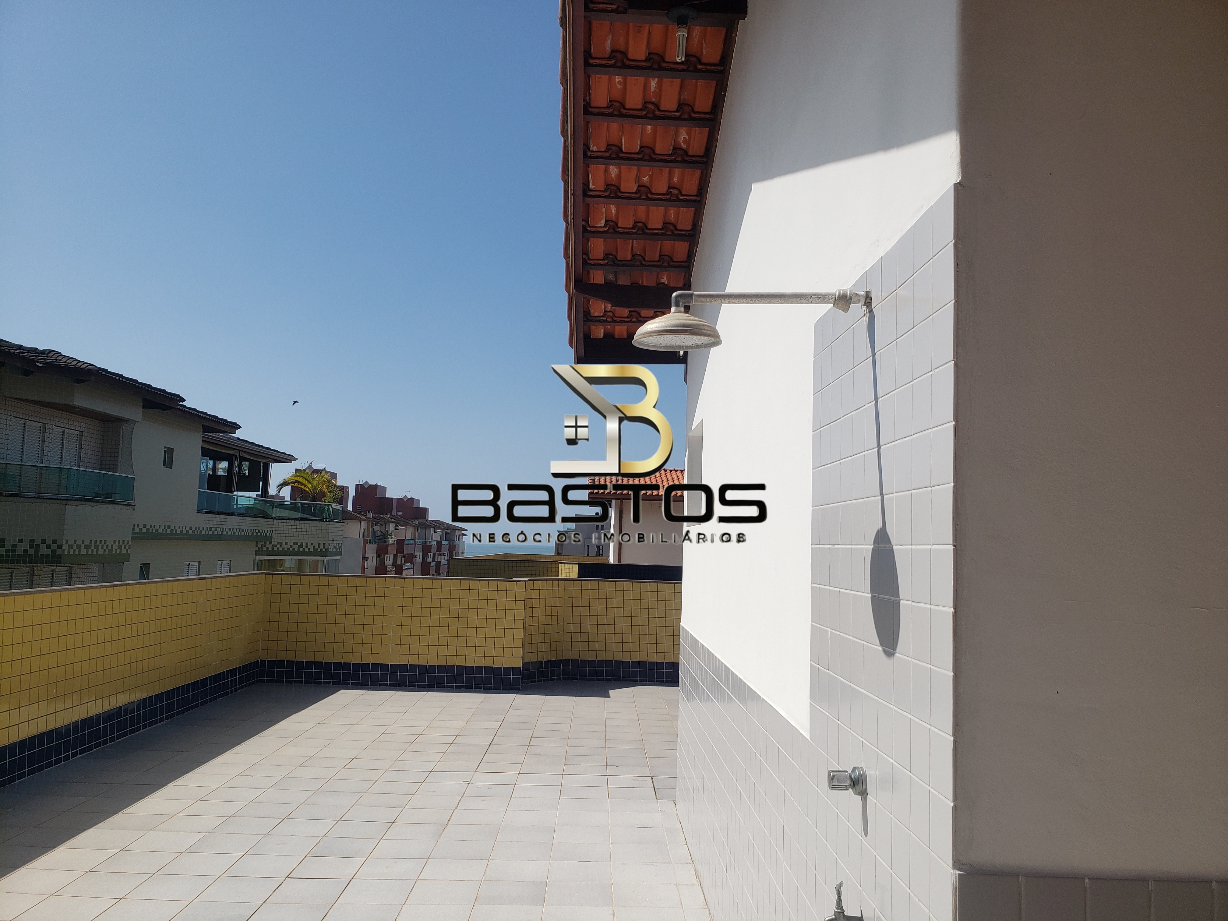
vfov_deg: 53.1
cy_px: 460
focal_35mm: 26
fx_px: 922
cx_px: 614
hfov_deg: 67.3
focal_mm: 4.3
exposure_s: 1/2782
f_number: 2.4
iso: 50
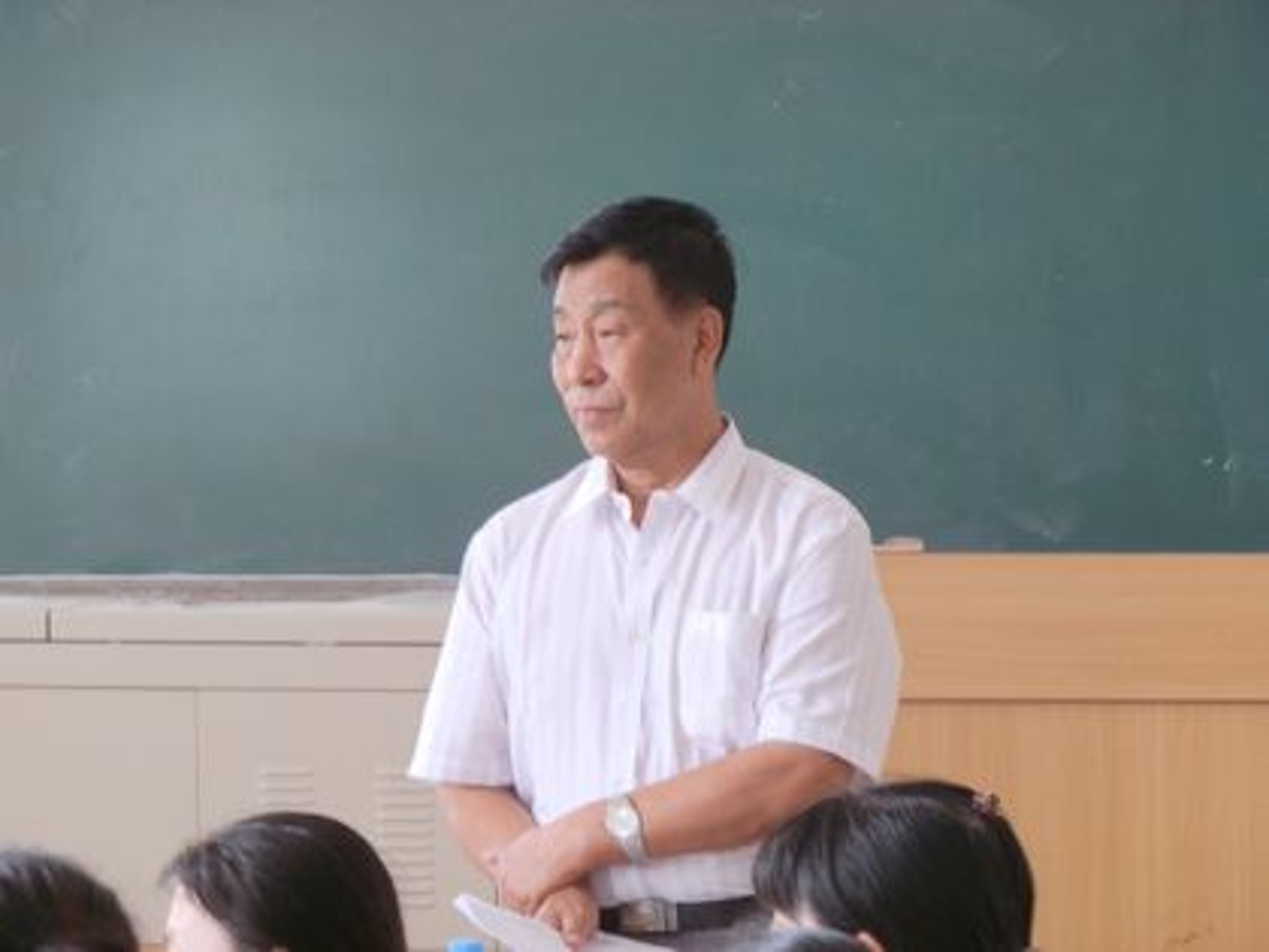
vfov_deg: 8.3
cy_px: 476
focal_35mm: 179
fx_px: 6562
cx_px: 634
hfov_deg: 11.0
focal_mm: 32.1
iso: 200
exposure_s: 1/13
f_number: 4.2
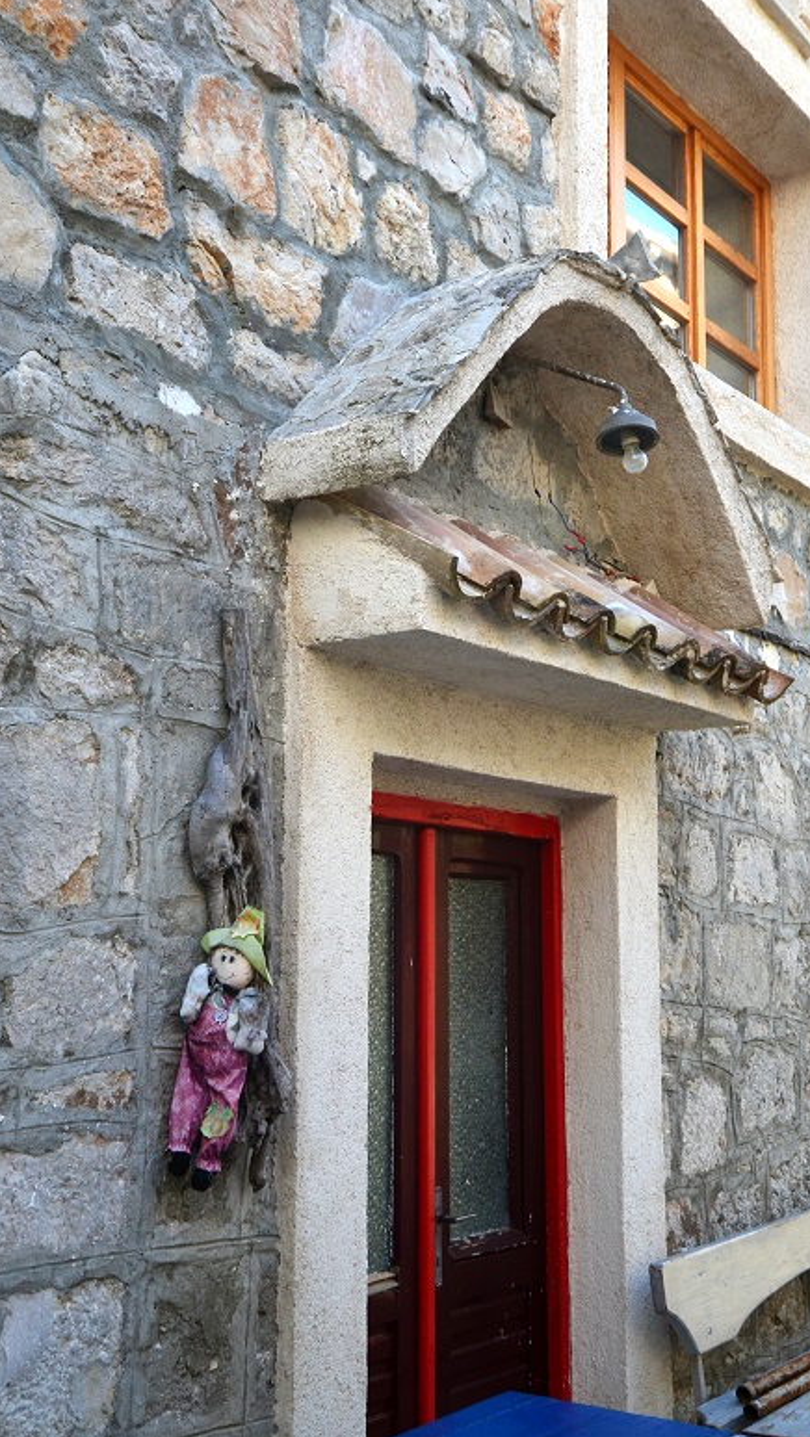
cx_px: 405
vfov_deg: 46.4
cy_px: 751
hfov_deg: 27.1
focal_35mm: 44
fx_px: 1678
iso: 640
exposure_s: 1/1600
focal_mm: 24
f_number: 4
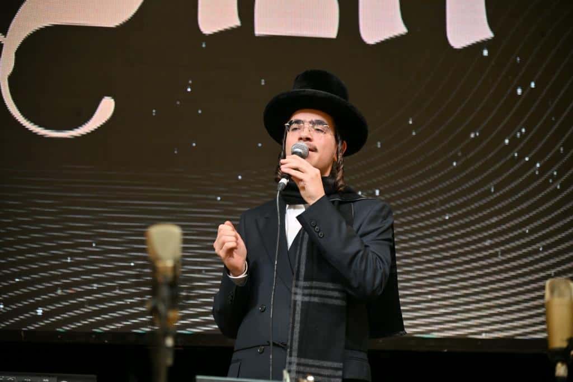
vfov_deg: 11.4
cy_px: 191
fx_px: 1910
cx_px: 286
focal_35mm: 120
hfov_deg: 17.1
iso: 250
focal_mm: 120
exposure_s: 1/160
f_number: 4
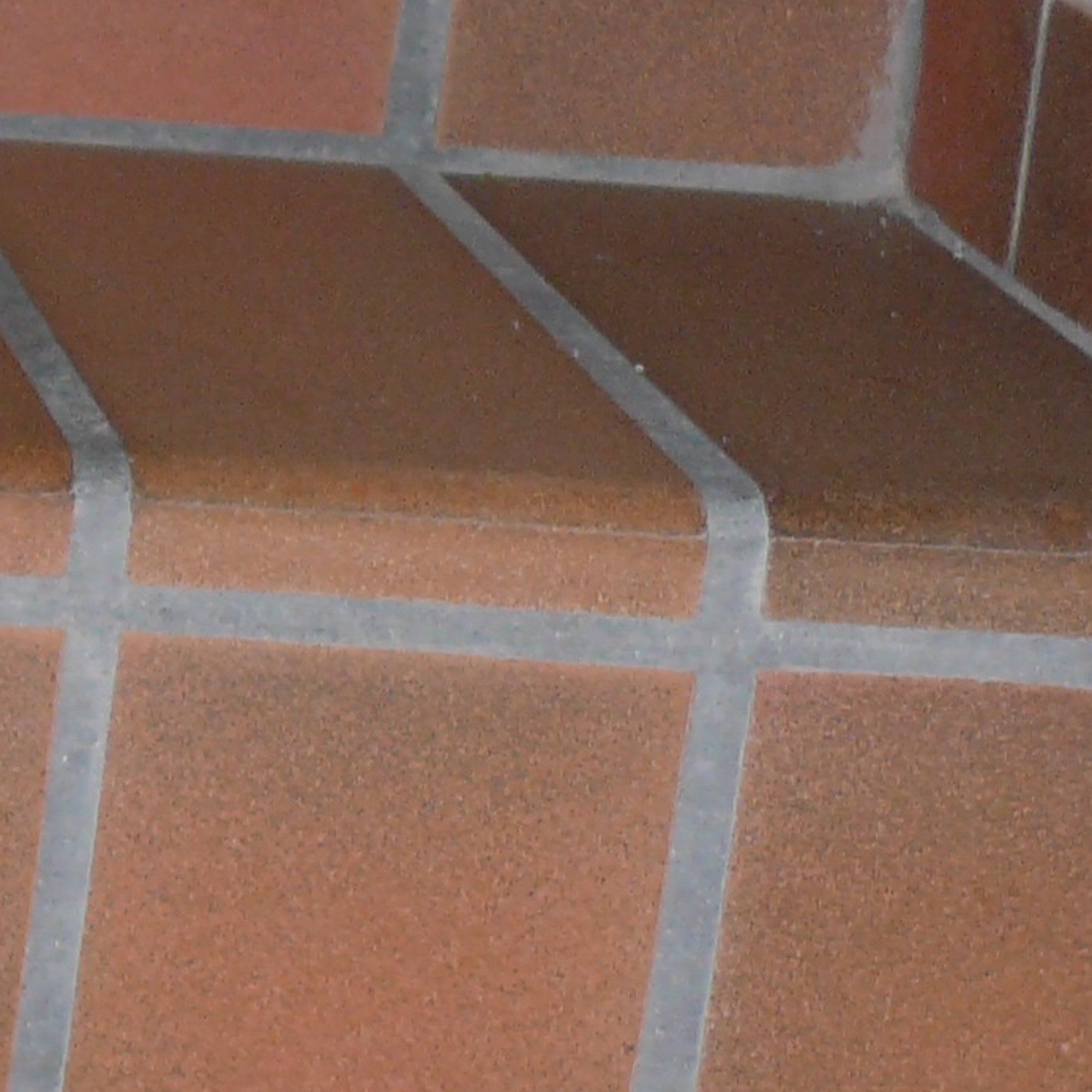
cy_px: 734
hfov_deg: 9.9
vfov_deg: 10.7
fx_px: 5818
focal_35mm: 163
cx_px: -1152
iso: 100
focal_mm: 7.4
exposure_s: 1/30
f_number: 2.8
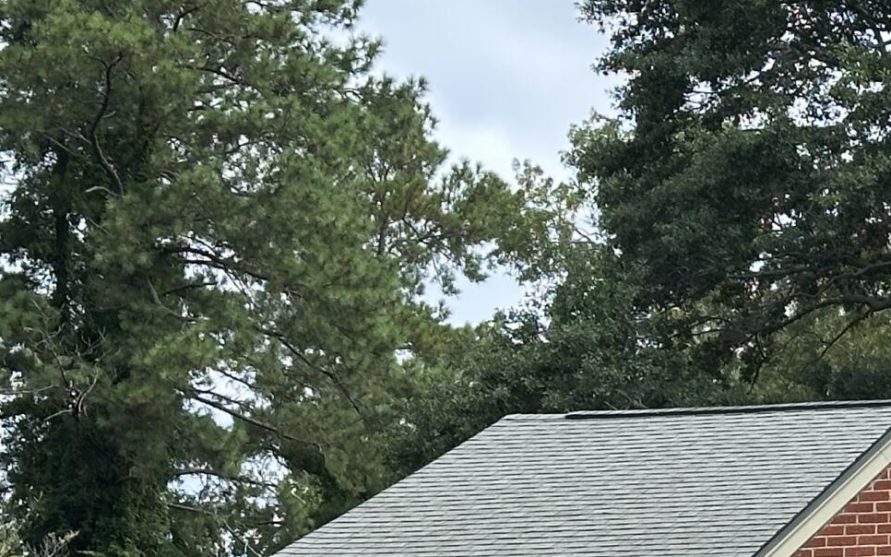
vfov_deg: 8.2
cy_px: 693
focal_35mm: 158
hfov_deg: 13.1
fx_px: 3837
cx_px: 920
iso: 64
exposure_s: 1/971
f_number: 1.78
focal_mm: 6.86
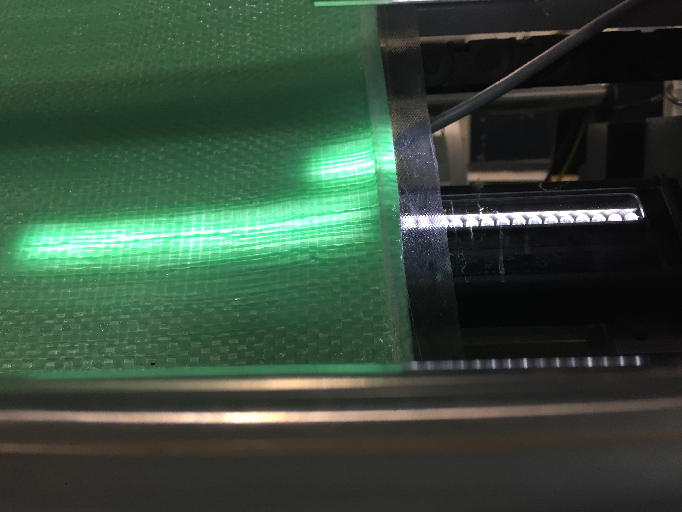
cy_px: 256
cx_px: 341
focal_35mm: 29
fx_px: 571
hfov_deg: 61.7
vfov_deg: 48.2
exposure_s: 1/30
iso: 64
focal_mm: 4.15
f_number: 2.2
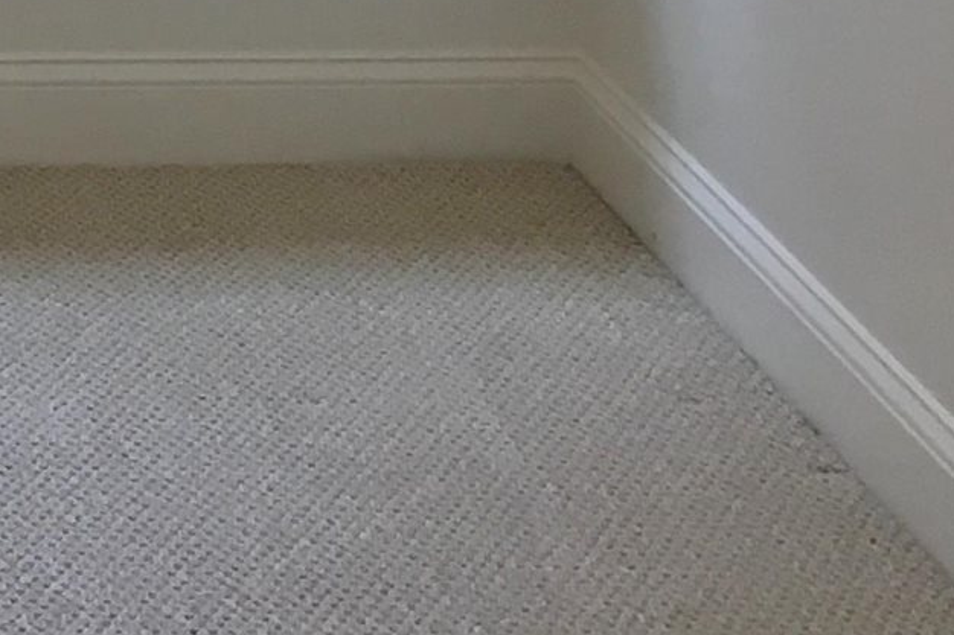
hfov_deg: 12.7
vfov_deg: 8.5
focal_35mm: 148
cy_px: -850
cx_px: -719
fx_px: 3921
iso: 25
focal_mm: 4.15
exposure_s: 1/40
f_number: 2.2
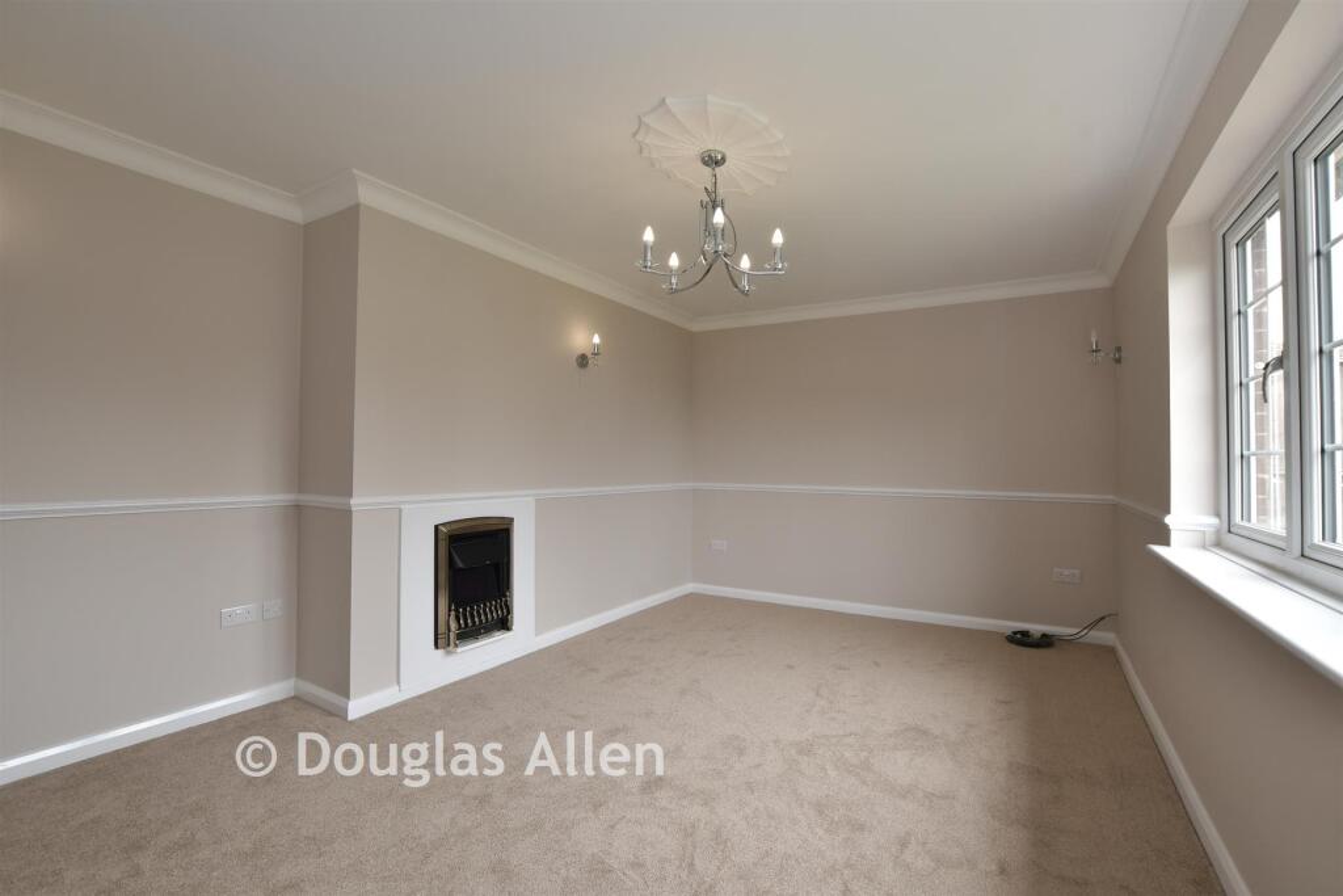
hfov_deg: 100.4
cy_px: 448
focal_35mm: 15
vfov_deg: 77.3
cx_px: 672
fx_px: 560
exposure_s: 1/8
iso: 100
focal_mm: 10
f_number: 8
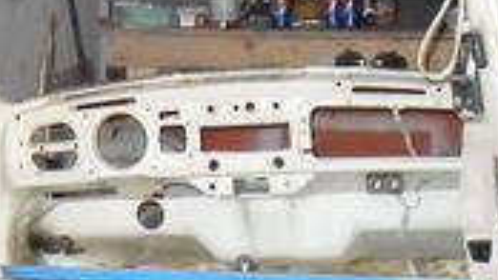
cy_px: 397
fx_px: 1849
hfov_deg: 15.2
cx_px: 80
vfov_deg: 8.5
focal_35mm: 140
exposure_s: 1/45
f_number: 2.8
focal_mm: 6.2
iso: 320
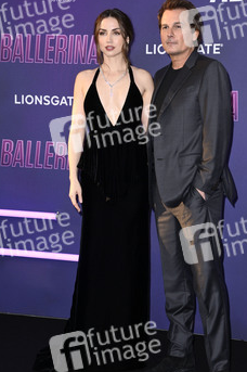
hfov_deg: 13.8
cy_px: 184
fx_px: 1021
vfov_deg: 20.6
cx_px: 136
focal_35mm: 99
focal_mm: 85
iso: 500
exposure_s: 1/250
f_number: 7.1
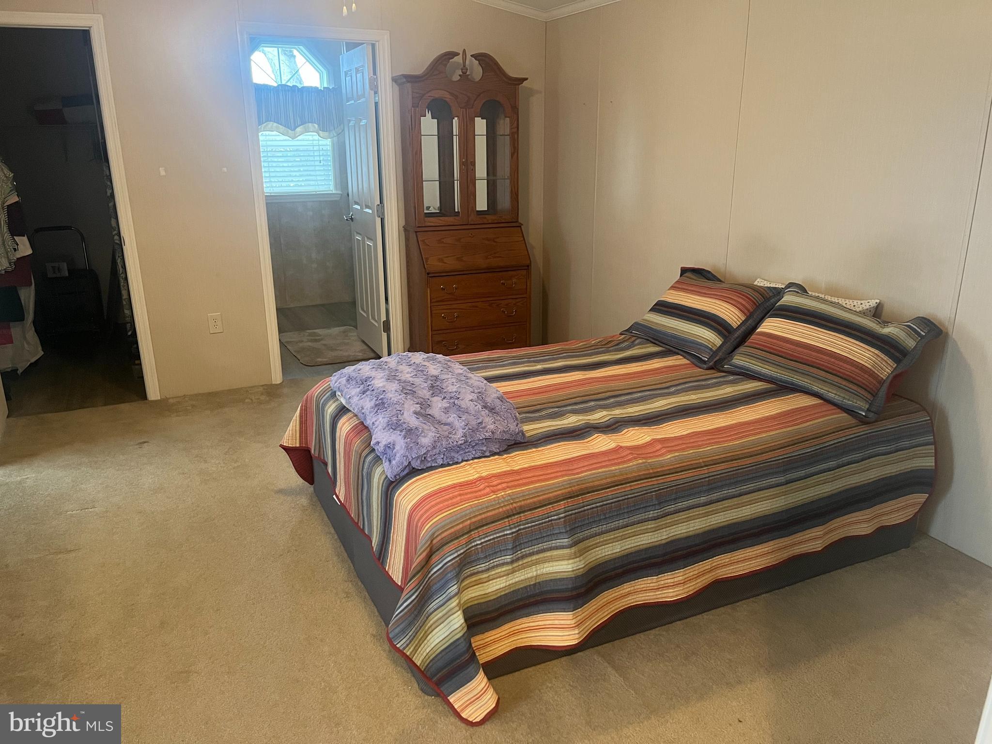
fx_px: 745
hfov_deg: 67.3
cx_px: 496
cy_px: 372
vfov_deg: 53.1
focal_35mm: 26
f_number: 1.6
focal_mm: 5.1
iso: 500
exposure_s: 1/60
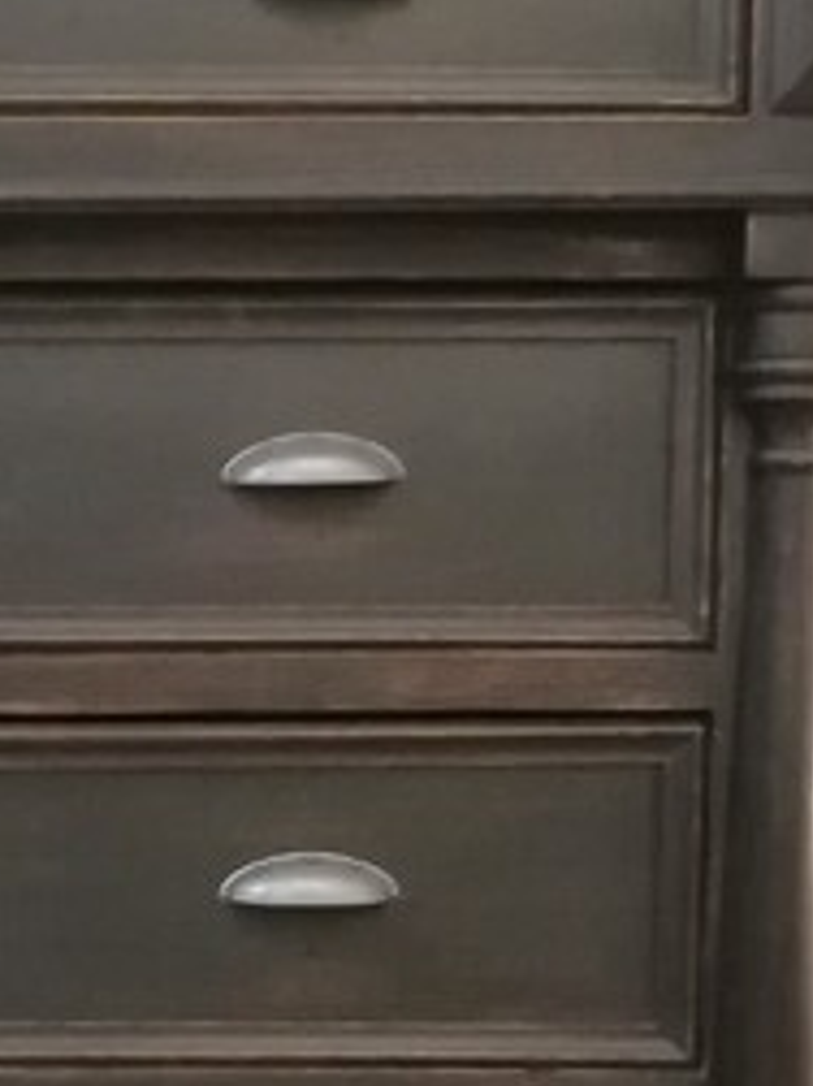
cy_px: 1095
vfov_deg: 22.6
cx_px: -160
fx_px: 2601
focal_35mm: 83
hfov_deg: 17.0
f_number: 2.2
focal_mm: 3.83
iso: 500
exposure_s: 1/25
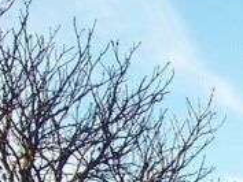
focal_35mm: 225
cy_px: 468
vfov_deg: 6.3
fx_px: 1581
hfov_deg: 8.4
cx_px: 482
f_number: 3.4
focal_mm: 8
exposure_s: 1/250
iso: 100
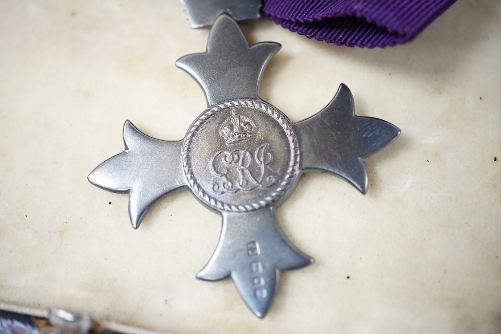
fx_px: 626
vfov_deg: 29.9
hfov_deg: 43.6
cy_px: 167
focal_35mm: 45
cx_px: 250
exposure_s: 1/100
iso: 1600
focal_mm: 30
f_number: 5
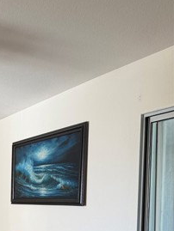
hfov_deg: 23.6
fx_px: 382
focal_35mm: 57
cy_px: 216
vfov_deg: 31.8
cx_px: -32
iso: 200
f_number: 1.78
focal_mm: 6.76
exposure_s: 1/121
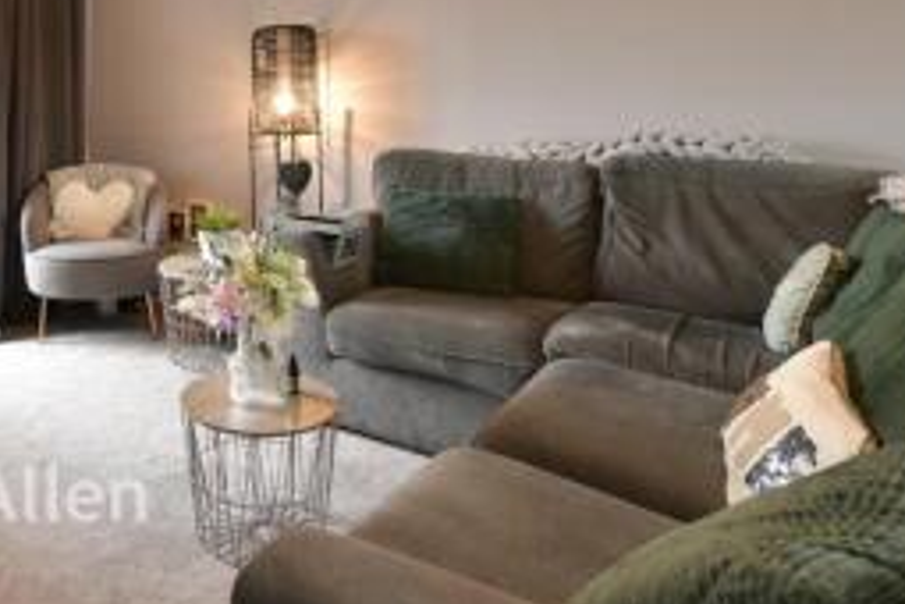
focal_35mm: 28
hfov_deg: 59.3
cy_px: 108
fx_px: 704
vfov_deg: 43.9
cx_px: 156
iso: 100
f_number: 8
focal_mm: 10
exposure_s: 1.2
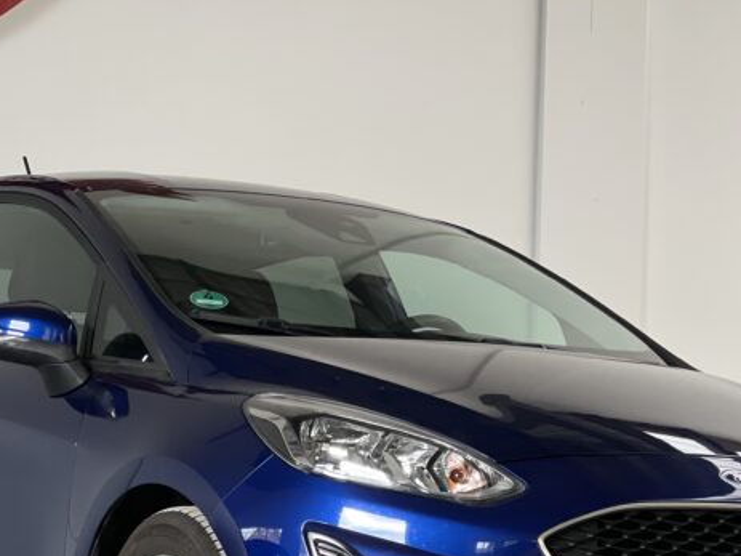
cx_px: 307
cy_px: 338
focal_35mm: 133
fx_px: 2846
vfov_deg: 11.1
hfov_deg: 14.8
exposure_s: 1/40
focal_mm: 9
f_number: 2.8
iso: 250
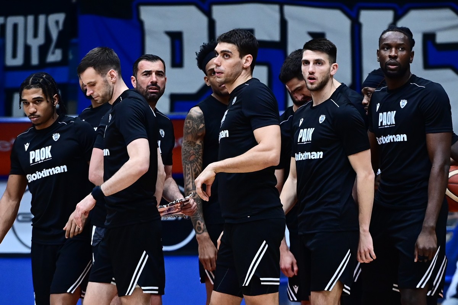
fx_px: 2353
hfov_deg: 11.1
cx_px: 229
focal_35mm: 185
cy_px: 152
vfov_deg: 7.4
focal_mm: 185
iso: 3200
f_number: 3.2
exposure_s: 1/640
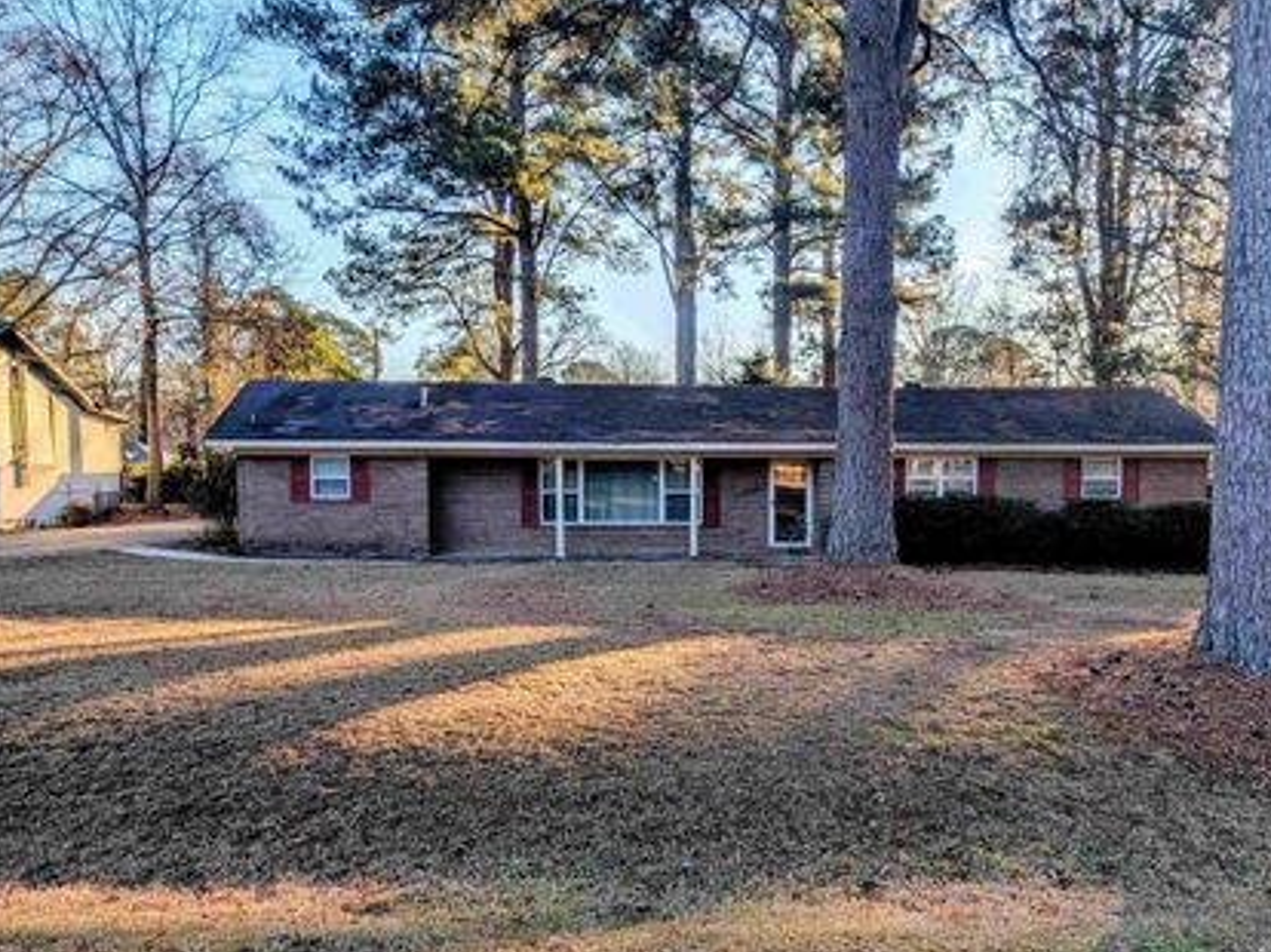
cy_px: 548
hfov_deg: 61.5
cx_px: 712
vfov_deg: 48.0
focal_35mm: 29
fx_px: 1064
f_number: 1.7
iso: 22
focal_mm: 4.53
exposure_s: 1/1041
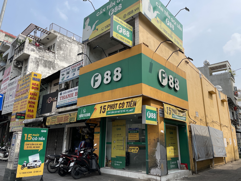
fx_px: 181
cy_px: 90
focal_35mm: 26
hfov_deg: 67.3
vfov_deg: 53.1
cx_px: 120
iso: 32
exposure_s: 1/2747
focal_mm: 4.2
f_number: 1.6
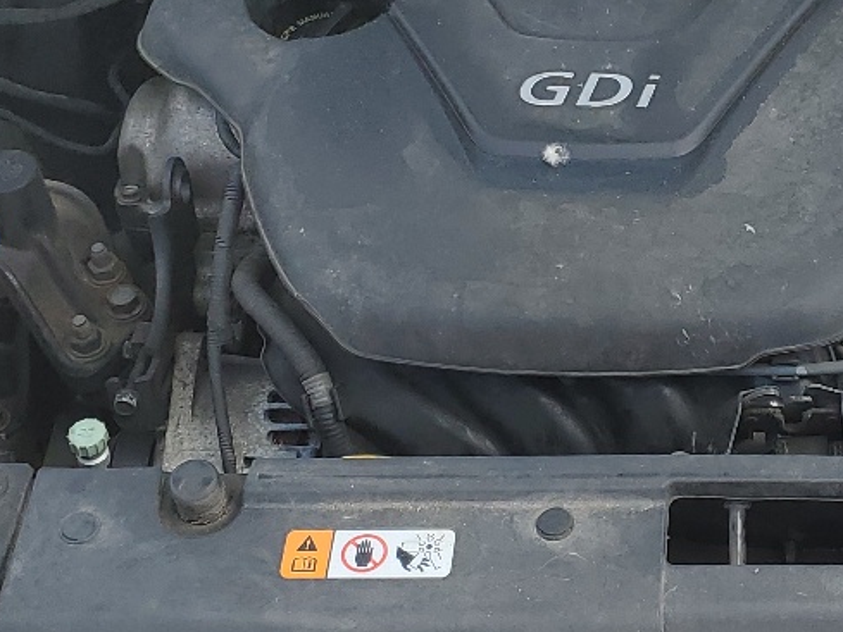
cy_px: 277
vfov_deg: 17.4
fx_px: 2071
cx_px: 762
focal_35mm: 85
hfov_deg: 22.4
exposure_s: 1/909
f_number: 1.5
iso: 50
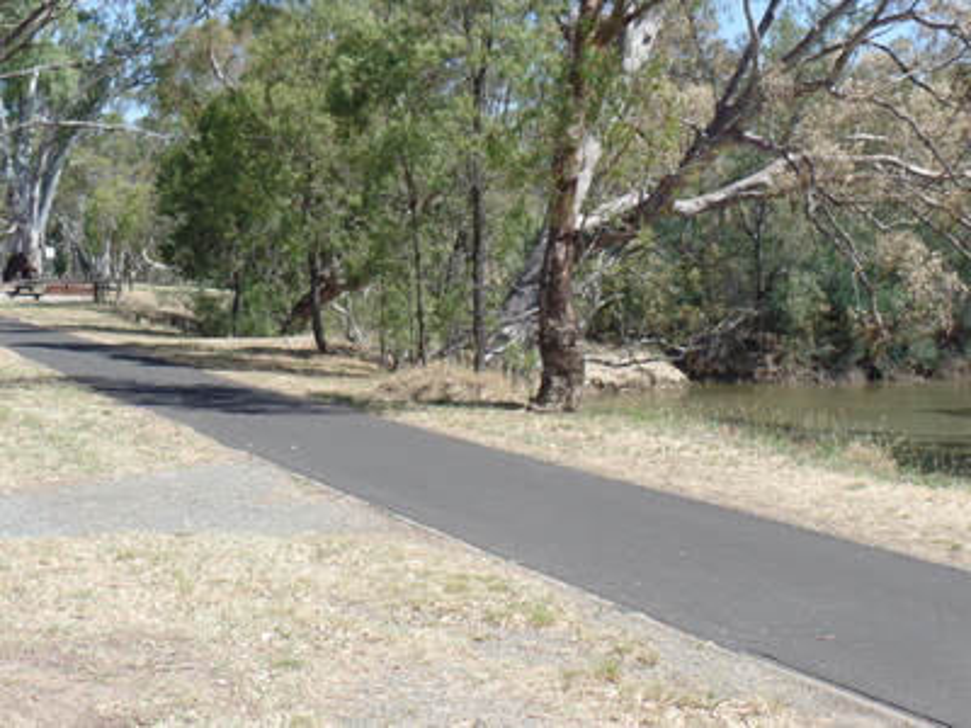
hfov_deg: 36.8
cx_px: 486
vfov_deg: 28.0
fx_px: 1459
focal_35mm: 52
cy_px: 364
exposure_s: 1/500
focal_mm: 9.2
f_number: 3.4
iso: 80
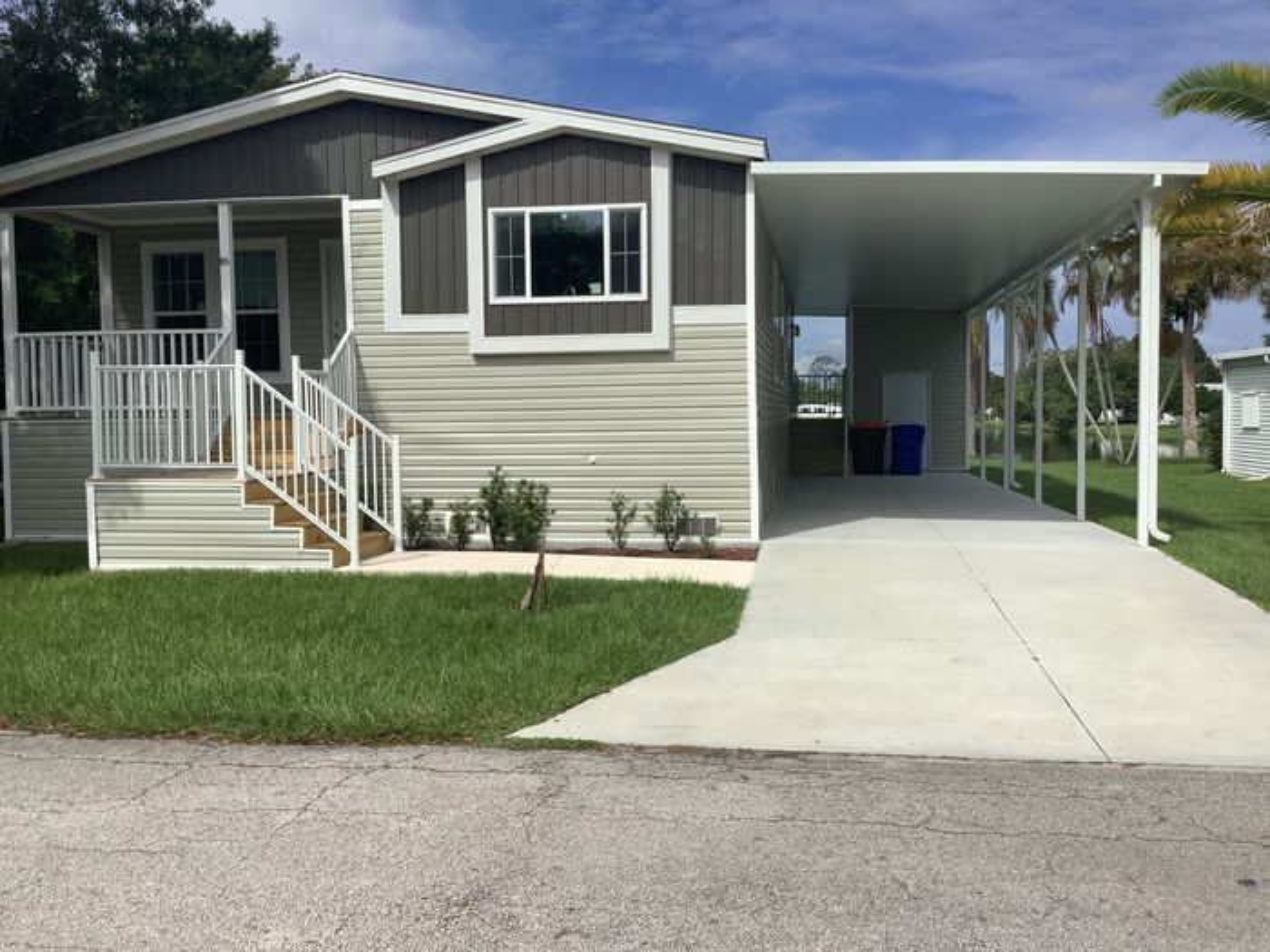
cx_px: 635
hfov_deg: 58.4
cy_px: 476
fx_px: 1137
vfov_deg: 45.4
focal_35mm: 31
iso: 25
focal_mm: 3.3
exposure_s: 1/3021
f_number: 2.4
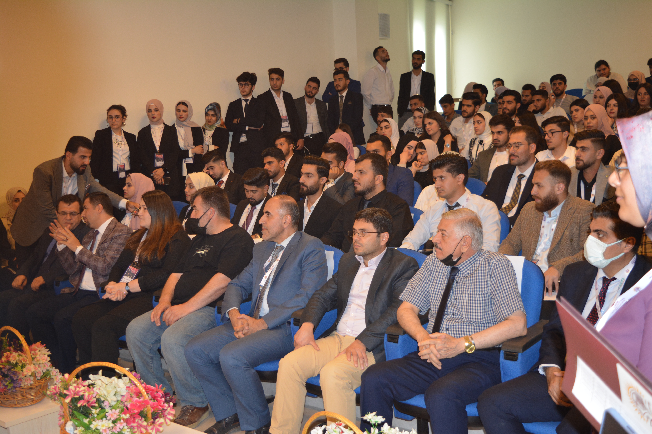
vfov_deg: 34.2
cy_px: 217
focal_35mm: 39
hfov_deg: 49.6
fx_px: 706
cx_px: 326
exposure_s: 1/60
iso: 800
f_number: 4
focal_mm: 26
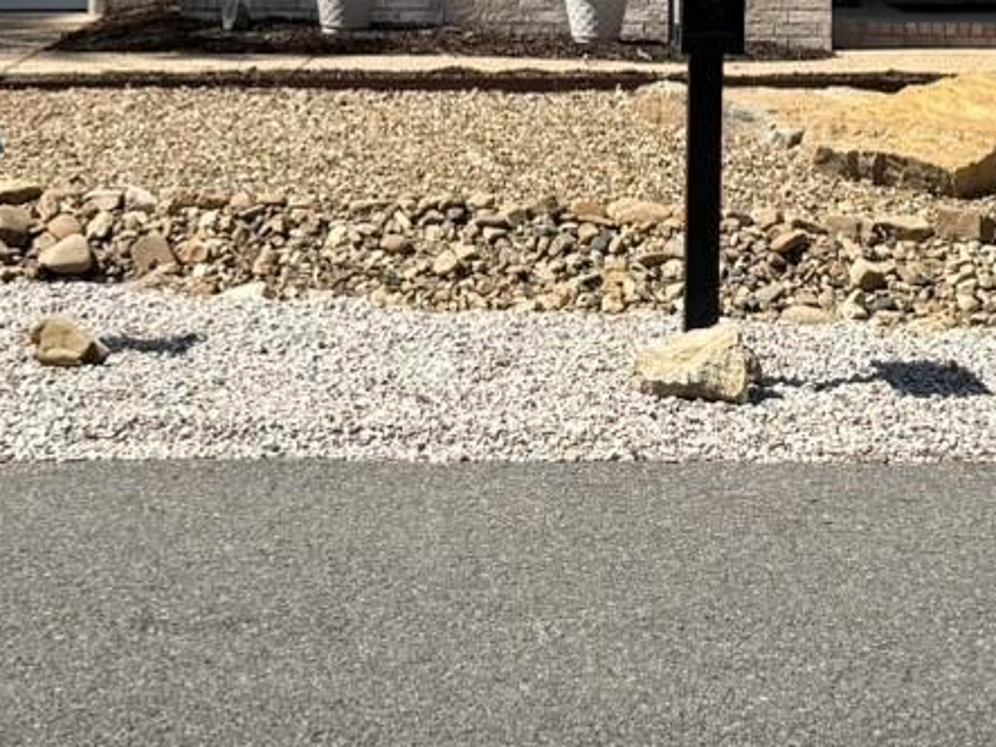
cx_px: 688
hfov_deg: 17.7
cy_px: -374
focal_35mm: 111
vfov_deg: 12.7
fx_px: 3193
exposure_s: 1/3953
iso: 80
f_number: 1.78
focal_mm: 6.76
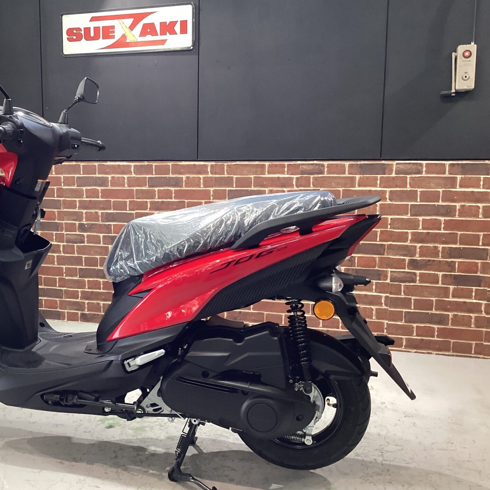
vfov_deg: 44.9
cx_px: 169
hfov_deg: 44.4
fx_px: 593
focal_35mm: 37
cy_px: 245
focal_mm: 3.3
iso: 200
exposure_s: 1/50
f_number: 2.4
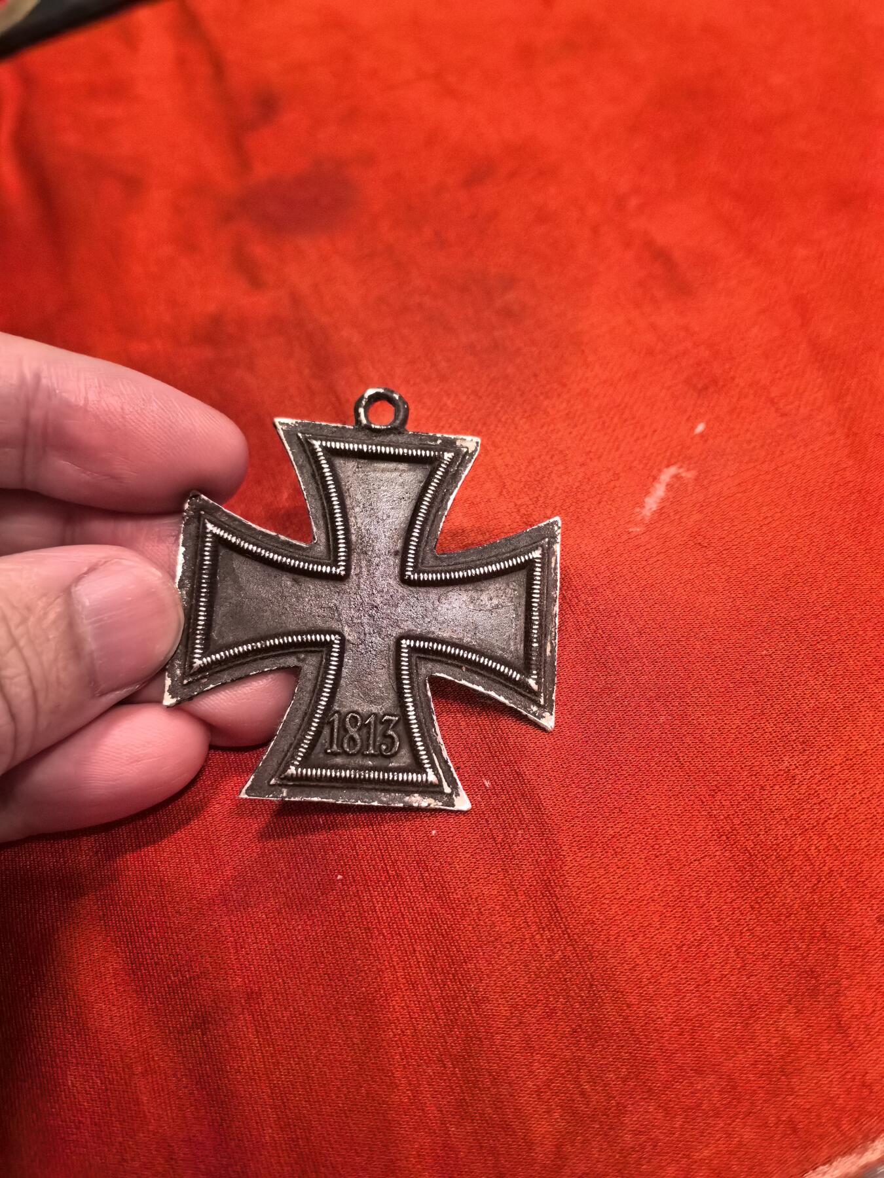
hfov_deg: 51.4
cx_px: 442
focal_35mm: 27
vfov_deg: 65.3
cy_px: 589
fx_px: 919
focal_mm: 5.75
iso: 4000
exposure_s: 1/600
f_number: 2
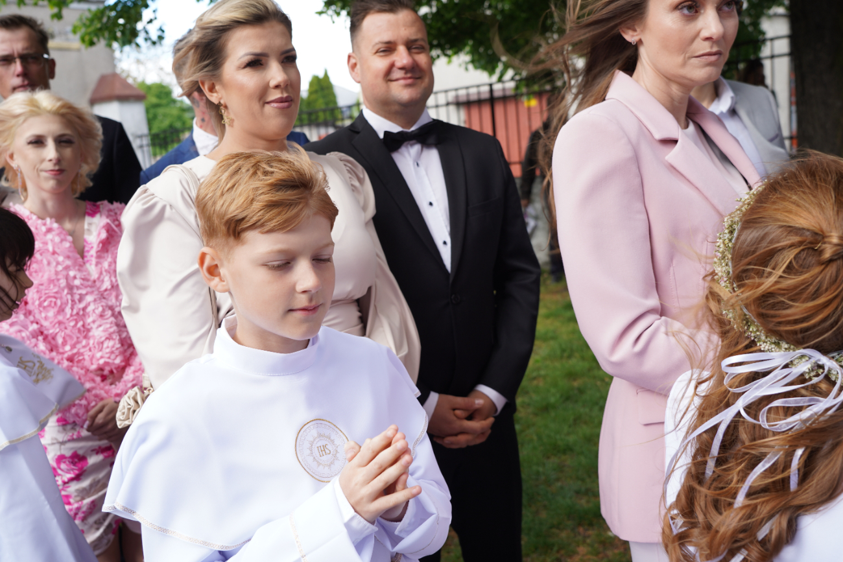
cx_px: 422
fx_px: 820
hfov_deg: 54.4
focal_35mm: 35
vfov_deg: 37.9
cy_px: 281
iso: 160
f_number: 5.6
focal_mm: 35
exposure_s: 1/100
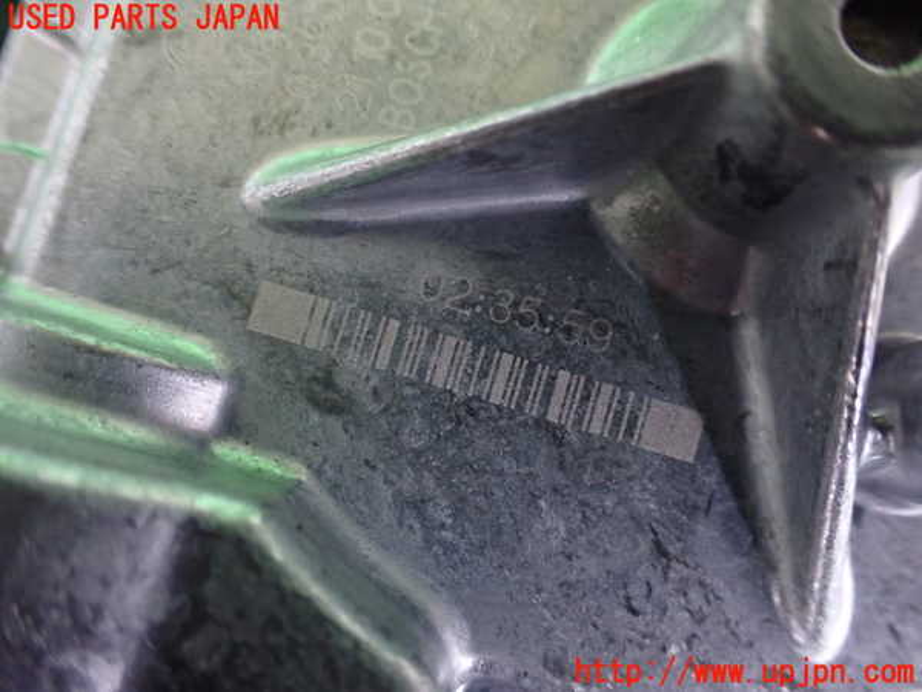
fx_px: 799
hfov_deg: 60.0
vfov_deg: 46.8
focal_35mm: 30
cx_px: 461
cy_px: 346
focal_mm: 5.4
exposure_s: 1/50
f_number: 2.3
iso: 800
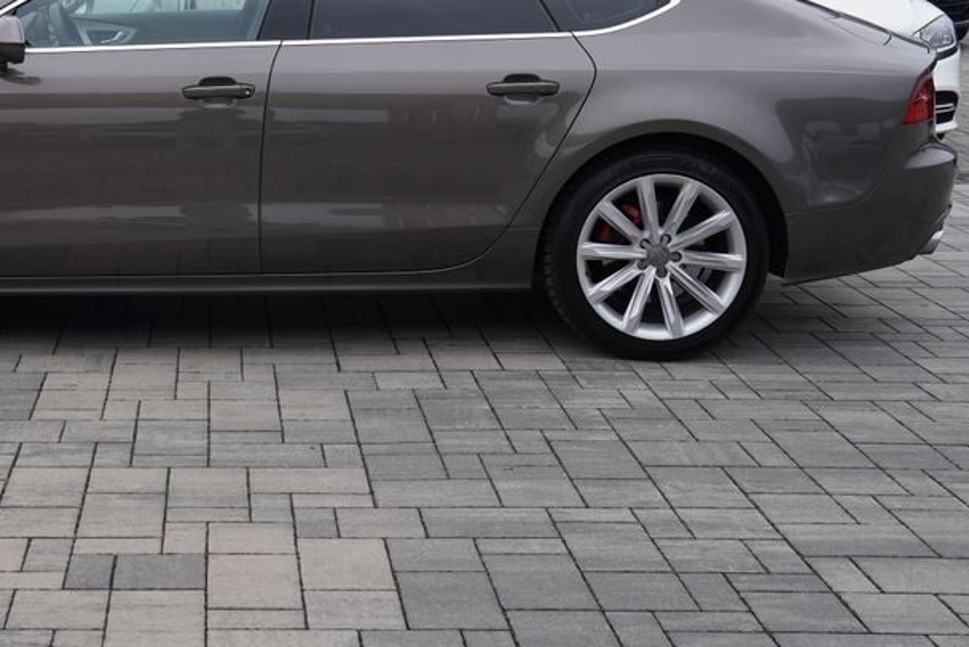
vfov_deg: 21.1
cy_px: 146
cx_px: 214
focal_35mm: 64
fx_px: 1723
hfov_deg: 30.7
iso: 100
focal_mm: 38
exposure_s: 1/160
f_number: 5.6
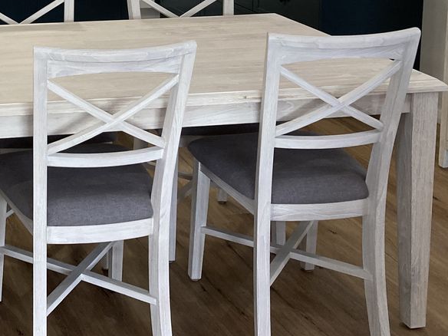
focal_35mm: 69
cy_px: -64
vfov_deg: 20.0
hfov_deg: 26.1
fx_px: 893
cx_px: -37
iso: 80
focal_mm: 3.99
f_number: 1.8
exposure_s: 1/100
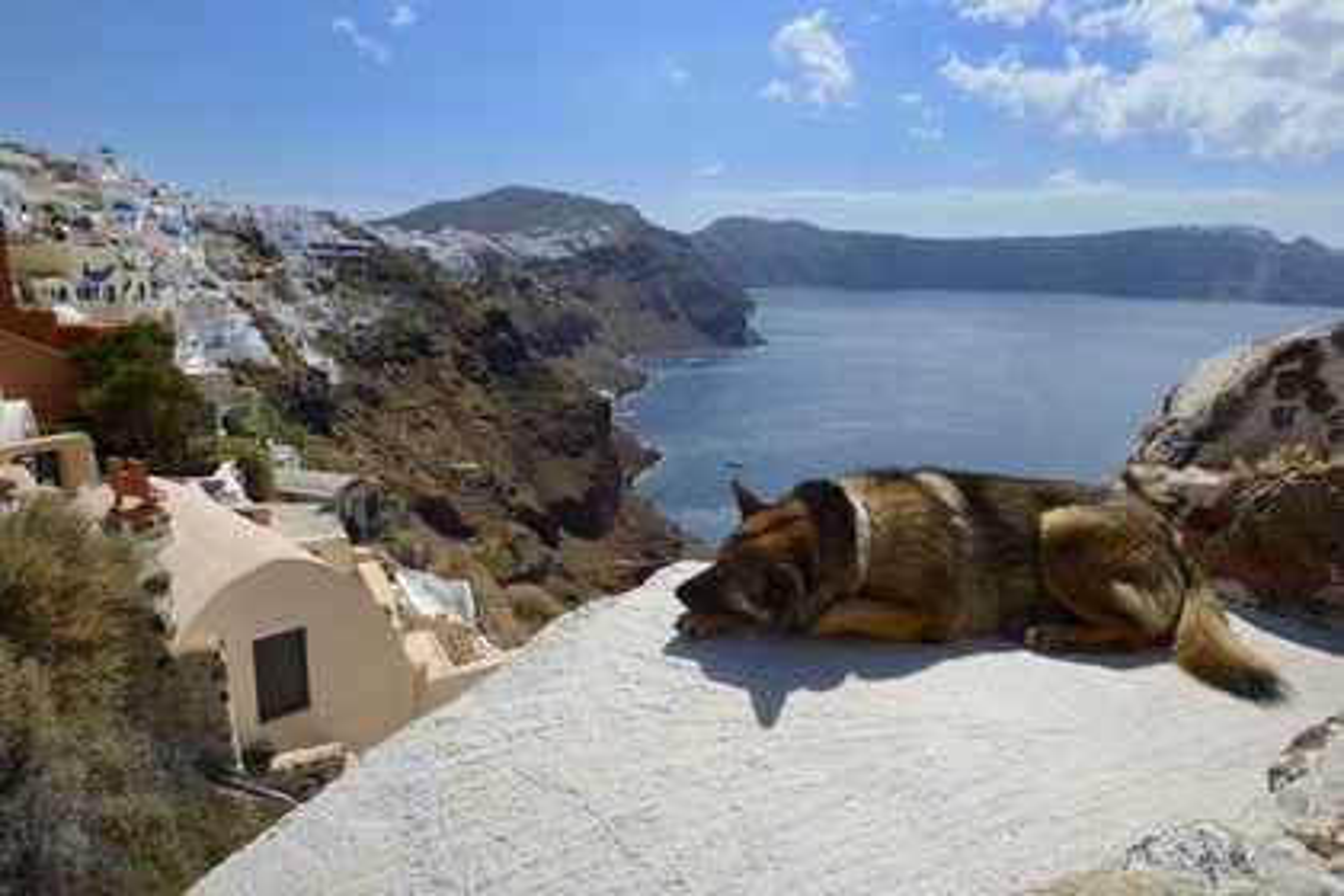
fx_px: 896
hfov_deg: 73.7
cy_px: 448
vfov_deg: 53.1
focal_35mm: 24
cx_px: 672
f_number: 16
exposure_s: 1/100
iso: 100
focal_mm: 24
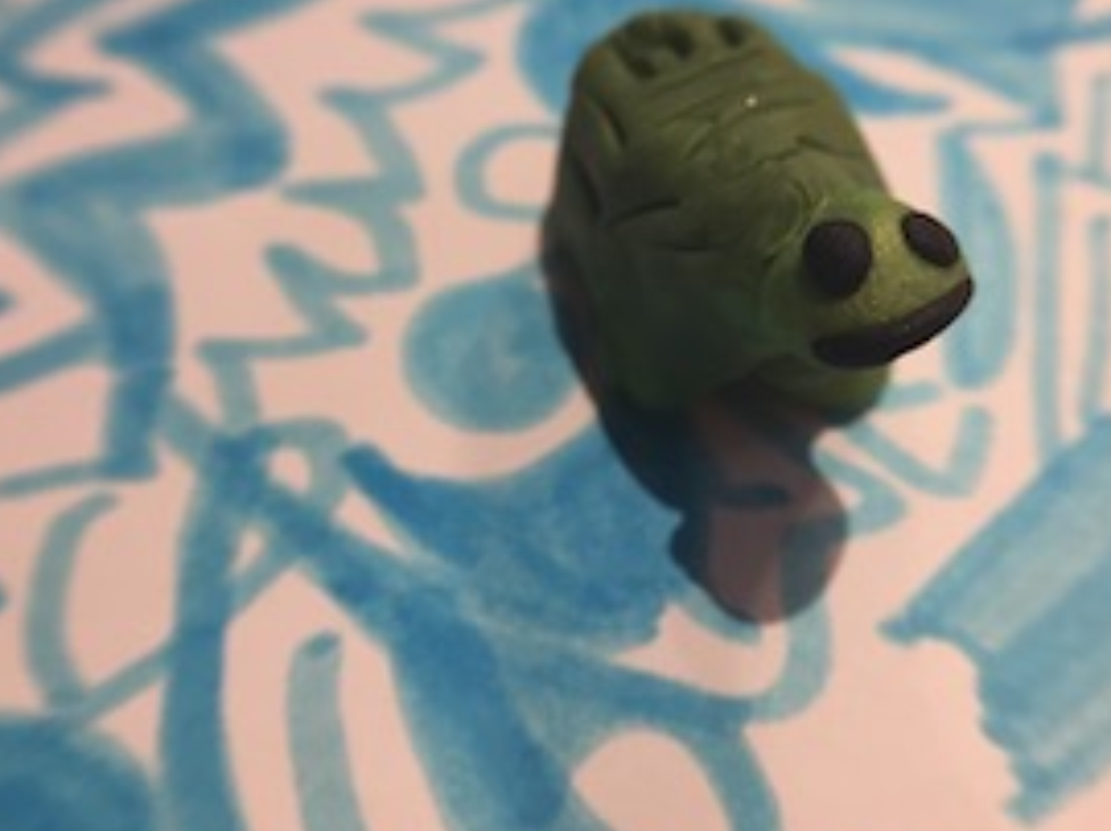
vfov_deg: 33.4
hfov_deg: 43.8
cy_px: 317
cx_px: 642
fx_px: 1379
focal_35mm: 43
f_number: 2.2
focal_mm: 4.15
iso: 40
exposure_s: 1/30
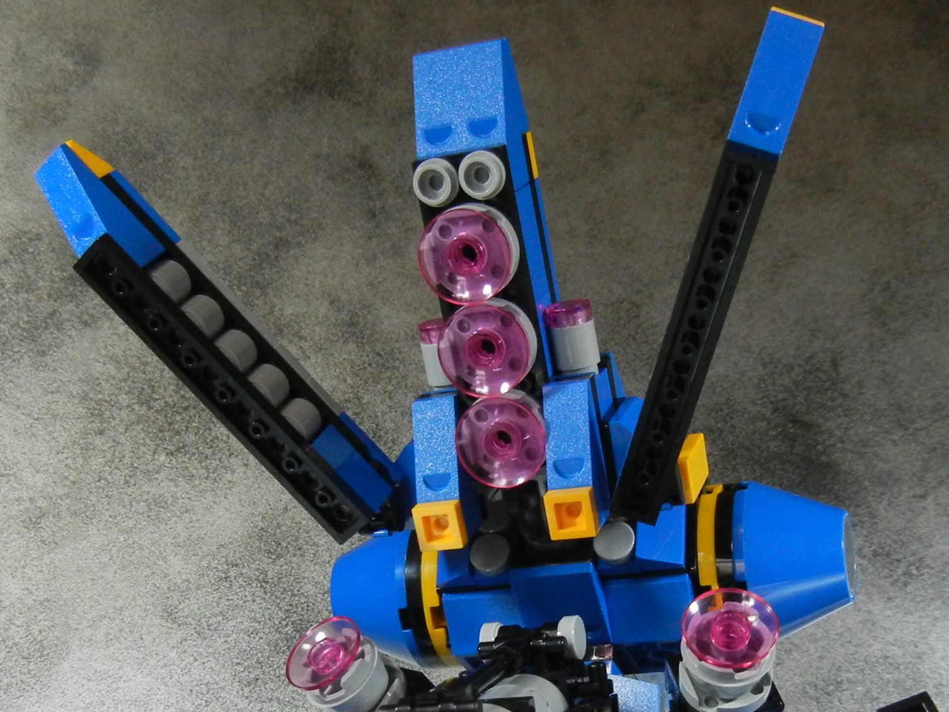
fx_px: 1782
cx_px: 494
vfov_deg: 22.1
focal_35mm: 65
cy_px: 618
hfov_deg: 29.8
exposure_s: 1/51.8
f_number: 3.5
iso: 400
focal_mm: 5.4
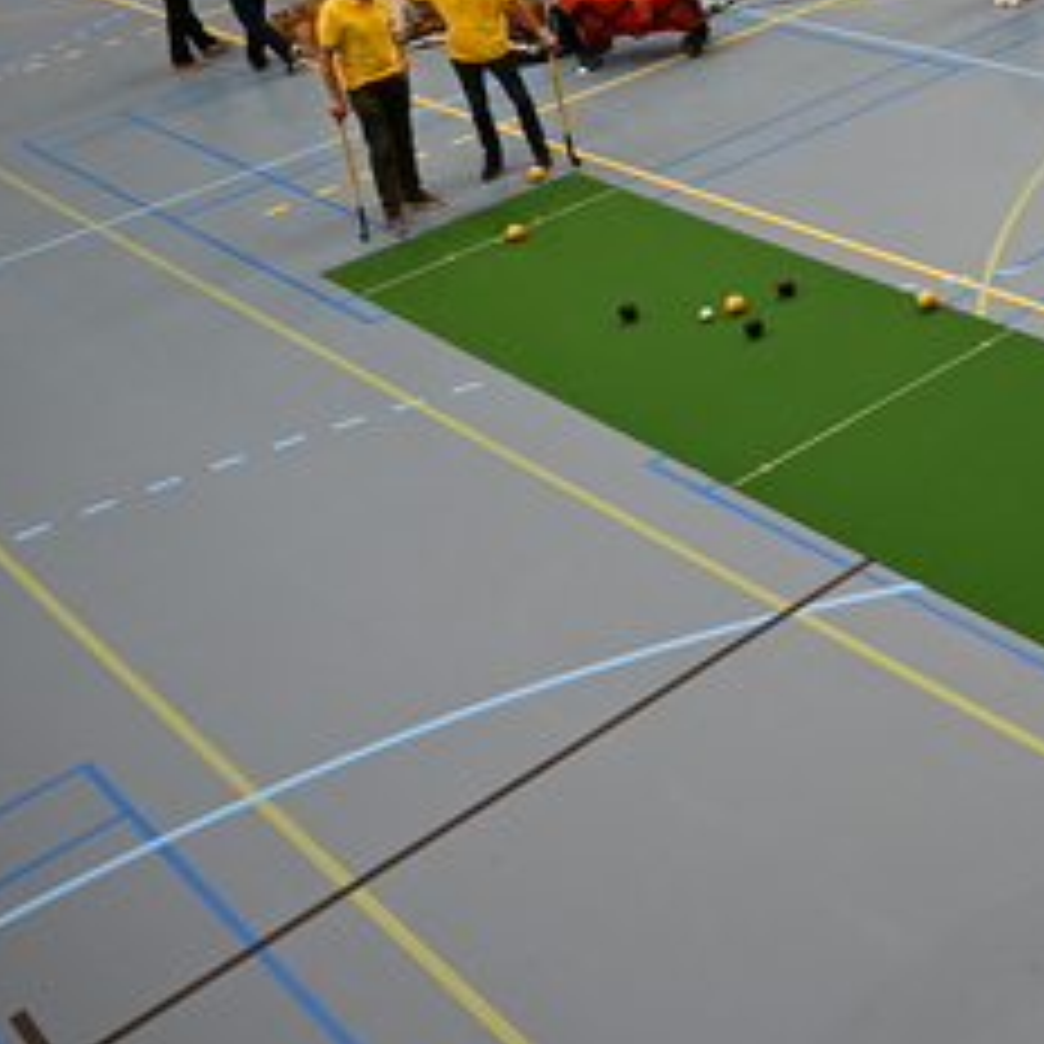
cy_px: 223
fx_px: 1945
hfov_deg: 27.2
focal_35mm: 57
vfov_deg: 29.4
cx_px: 1190
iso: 900
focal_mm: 26
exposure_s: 1/125
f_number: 4.2
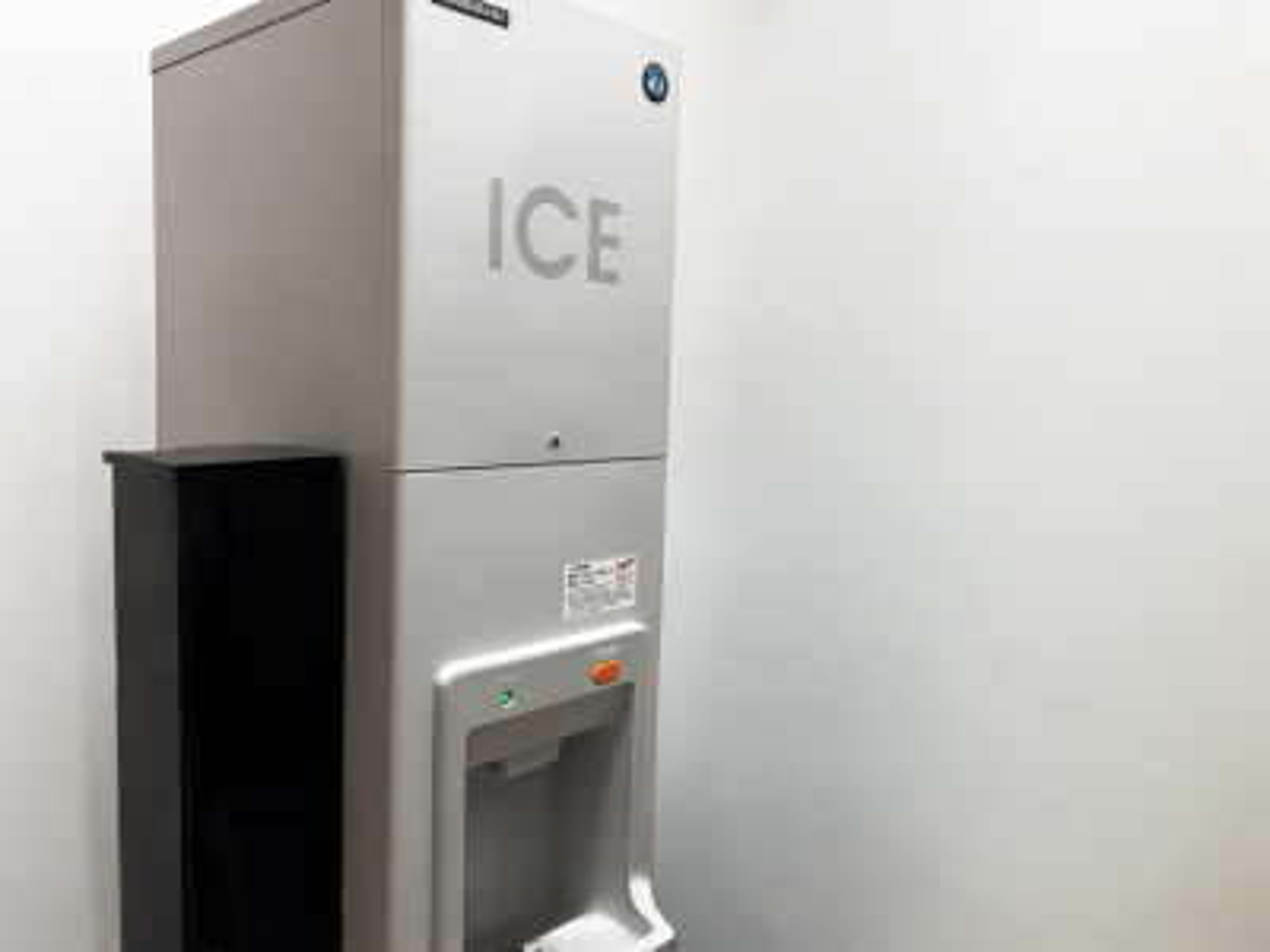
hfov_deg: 67.3
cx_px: 635
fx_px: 954
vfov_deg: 53.1
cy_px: 476
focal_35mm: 26
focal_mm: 5.96
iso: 500
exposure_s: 1/60
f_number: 1.6
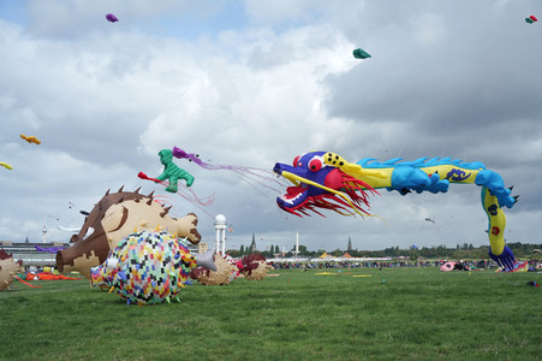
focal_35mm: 48
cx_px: 271
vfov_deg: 28.0
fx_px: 722
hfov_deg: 41.1
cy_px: 180
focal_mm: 48
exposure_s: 1/800
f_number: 8
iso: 640
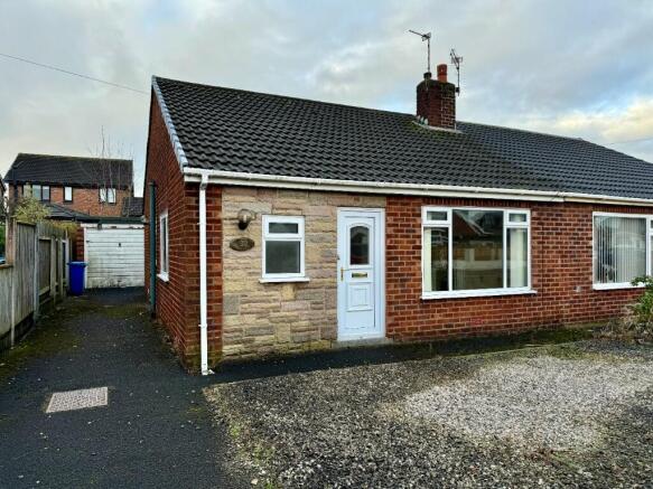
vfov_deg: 56.8
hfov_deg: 71.6
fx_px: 453
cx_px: 326
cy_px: 244
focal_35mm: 24
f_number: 1.78
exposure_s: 1/499
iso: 80
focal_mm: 6.76
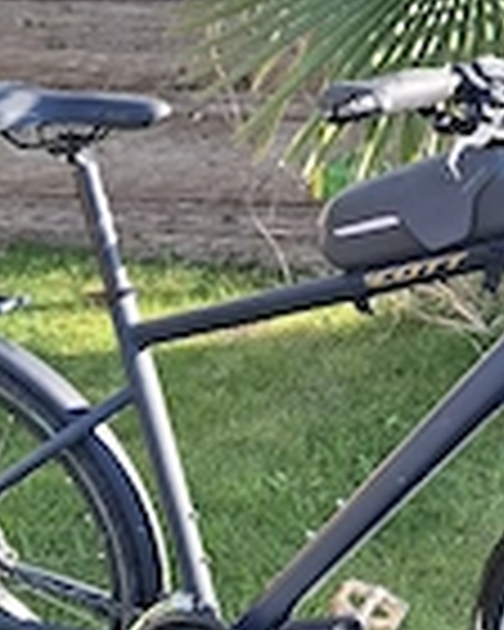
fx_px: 1193
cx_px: 356
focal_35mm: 64
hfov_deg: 23.7
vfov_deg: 29.0
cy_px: 486
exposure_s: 1/217
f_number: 1.8
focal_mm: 5.54
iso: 50
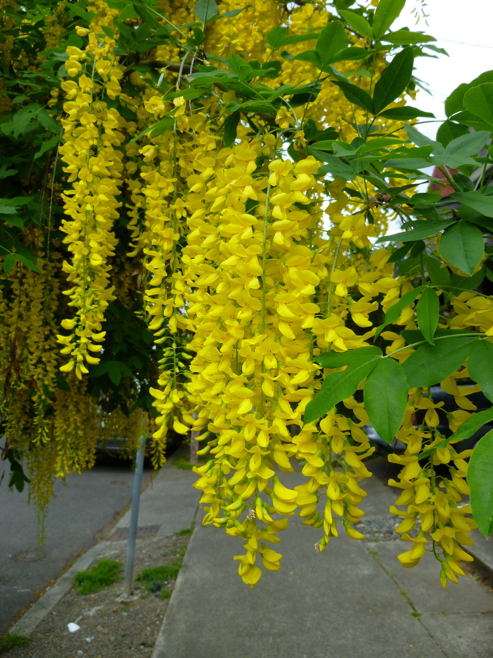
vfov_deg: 69.4
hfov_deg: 54.9
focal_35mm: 25
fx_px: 475
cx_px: 246
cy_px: 329
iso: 80
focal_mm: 4.5
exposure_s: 1/100
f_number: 3.3
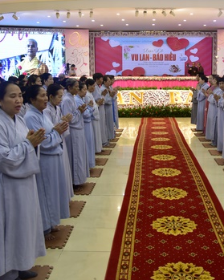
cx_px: 152
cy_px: 109
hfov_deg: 35.3
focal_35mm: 42
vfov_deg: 43.6
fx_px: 348
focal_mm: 24
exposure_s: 1/60
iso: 800
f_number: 4
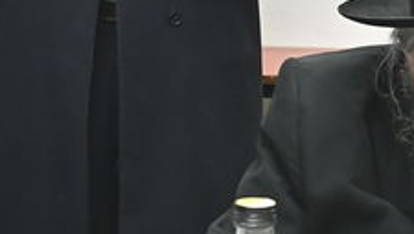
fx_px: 2505
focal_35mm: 228
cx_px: 471
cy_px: 46
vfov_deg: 5.3
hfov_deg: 9.3
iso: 2500
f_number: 6.3
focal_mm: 35
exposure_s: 1/160
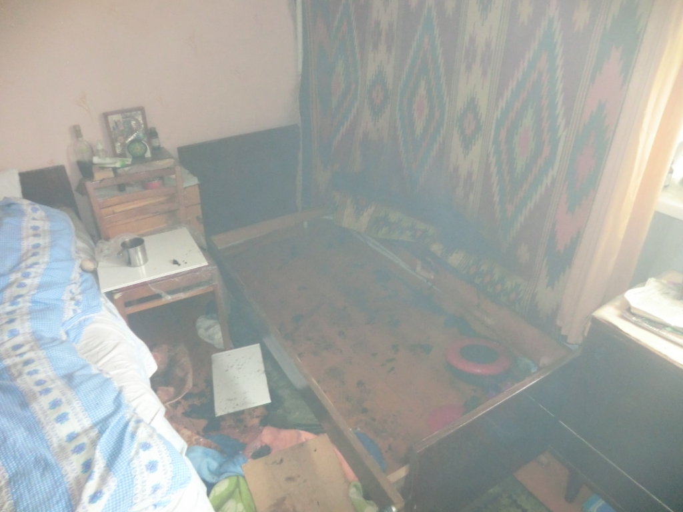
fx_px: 474
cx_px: 342
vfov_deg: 56.8
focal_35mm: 24
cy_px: 256
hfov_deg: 71.6
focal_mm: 4.3
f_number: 3.2
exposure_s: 1/25
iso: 400
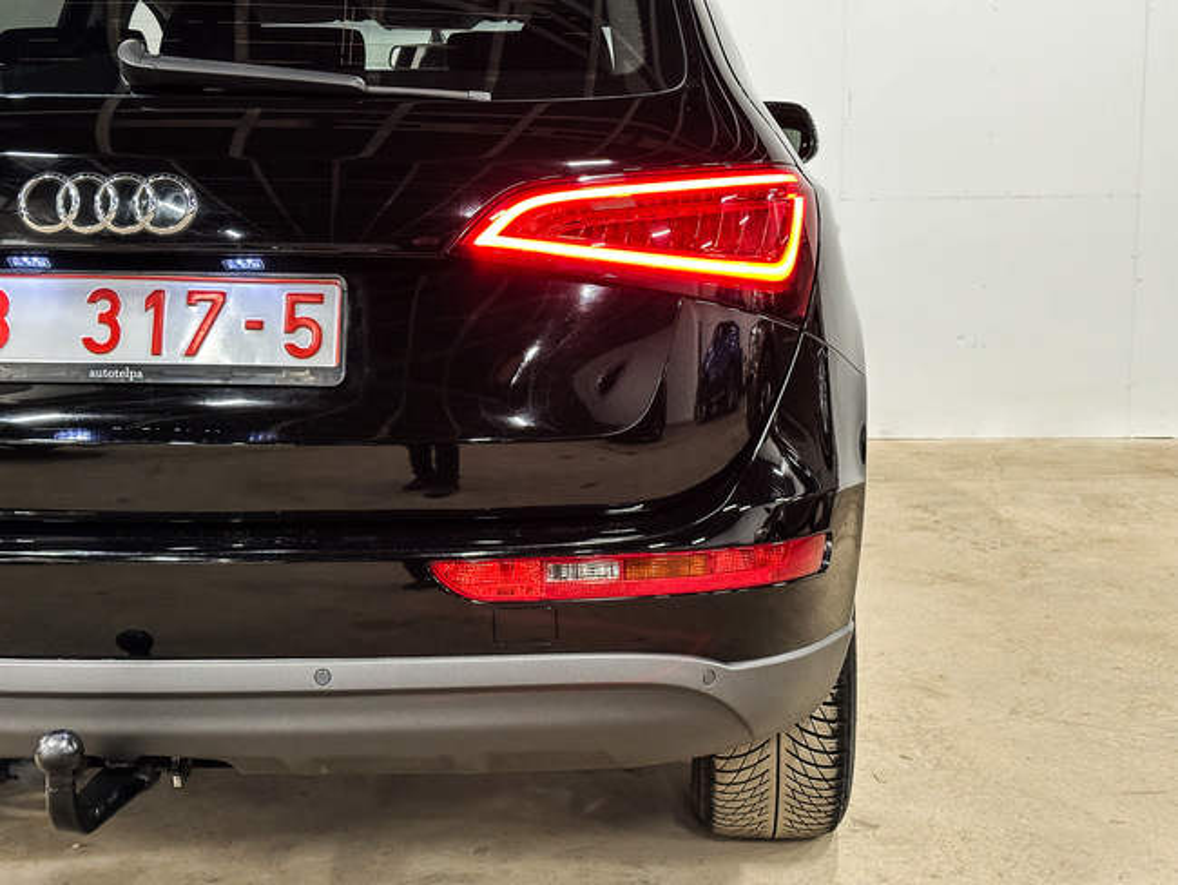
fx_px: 1634
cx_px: 589
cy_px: 442
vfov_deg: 30.3
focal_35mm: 48
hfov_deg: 39.6
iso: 250
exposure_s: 1/35
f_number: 1.8
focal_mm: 6.86
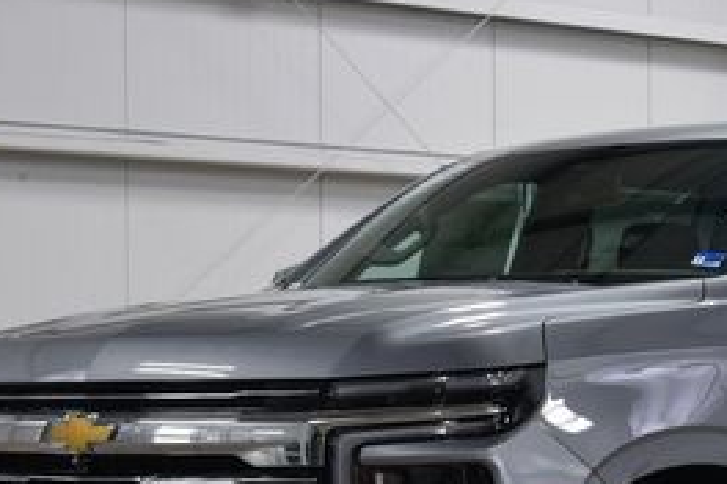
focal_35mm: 127
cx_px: 625
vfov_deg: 10.7
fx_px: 2569
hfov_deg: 15.9
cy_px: 441
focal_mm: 35
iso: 400
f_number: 6.3
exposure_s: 1/20
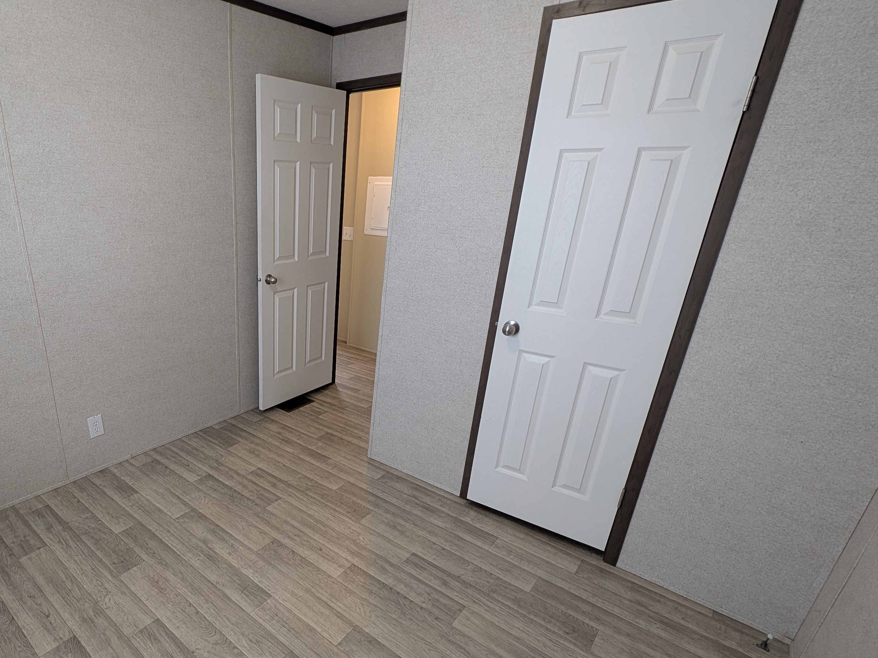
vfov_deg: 71.1
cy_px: 384
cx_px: 287
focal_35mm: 18
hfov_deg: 84.5
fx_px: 457
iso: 59
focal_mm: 2.23
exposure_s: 1/24
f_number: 1.95
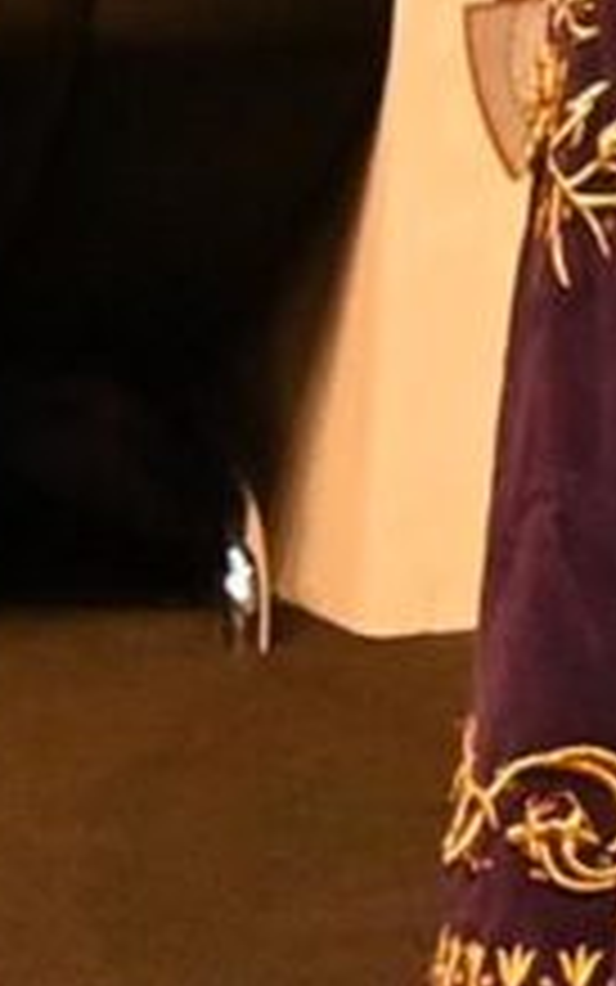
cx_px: 4177
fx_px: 9932
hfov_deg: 3.1
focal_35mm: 370
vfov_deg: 5.3
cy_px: -2260
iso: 3200
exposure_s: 1/250
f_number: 5
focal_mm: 31
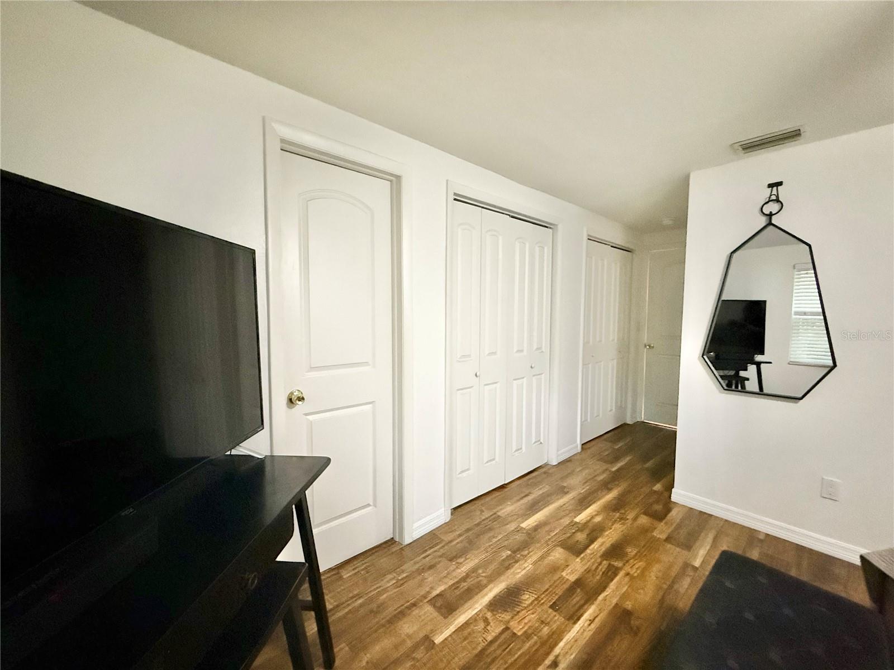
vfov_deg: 85.7
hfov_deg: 102.1
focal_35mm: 14
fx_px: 362
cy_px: 335
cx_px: 447
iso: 1250
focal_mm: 2.22
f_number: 2.2
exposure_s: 1/60
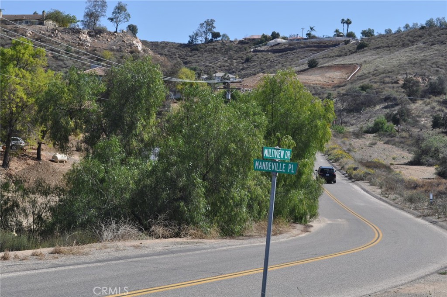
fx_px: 1023
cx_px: 224
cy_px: 148
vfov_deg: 16.5
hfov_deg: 24.6
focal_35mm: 82
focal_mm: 55
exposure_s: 1/400
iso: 200
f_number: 10
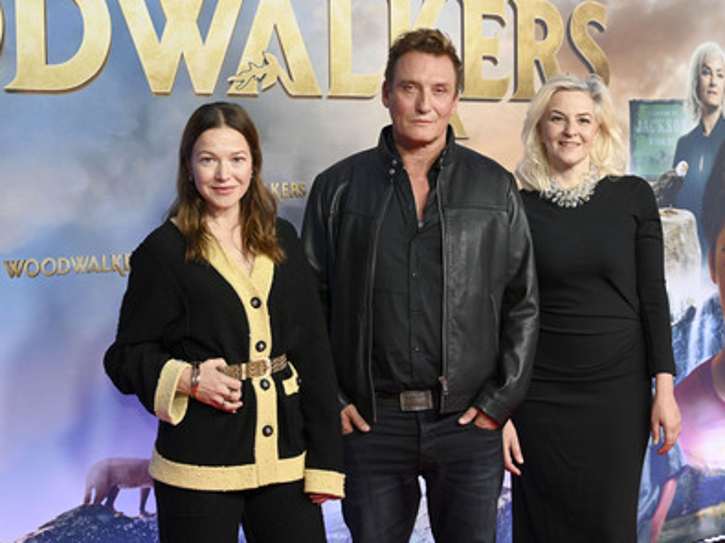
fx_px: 1193
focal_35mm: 57
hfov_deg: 33.8
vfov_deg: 25.6
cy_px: 270
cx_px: 401
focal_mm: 52
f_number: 5.6
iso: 1000
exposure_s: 1/160
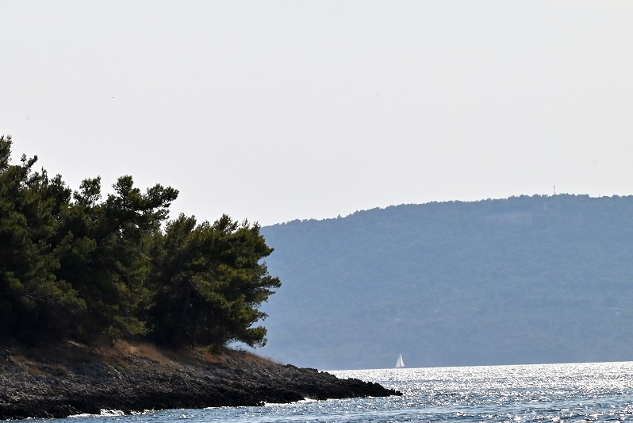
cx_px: 125
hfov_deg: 6.6
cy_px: 156
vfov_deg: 4.4
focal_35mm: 310
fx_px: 5454
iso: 250
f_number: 29
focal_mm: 165
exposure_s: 1/200
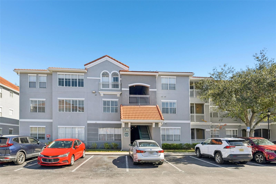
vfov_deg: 67.4
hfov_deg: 90.0
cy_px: 92
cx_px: 138
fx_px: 138
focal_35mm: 18
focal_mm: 18
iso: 400
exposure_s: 1/1250
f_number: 8
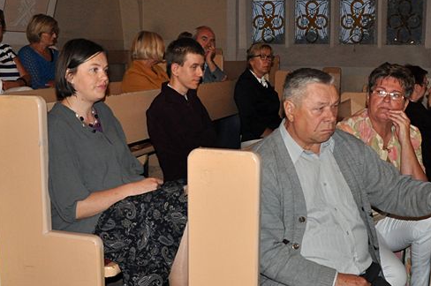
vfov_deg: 24.6
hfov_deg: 36.4
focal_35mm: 55
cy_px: 141
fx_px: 656
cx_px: 216
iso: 1250
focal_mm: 21
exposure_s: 1/60
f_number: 4.5
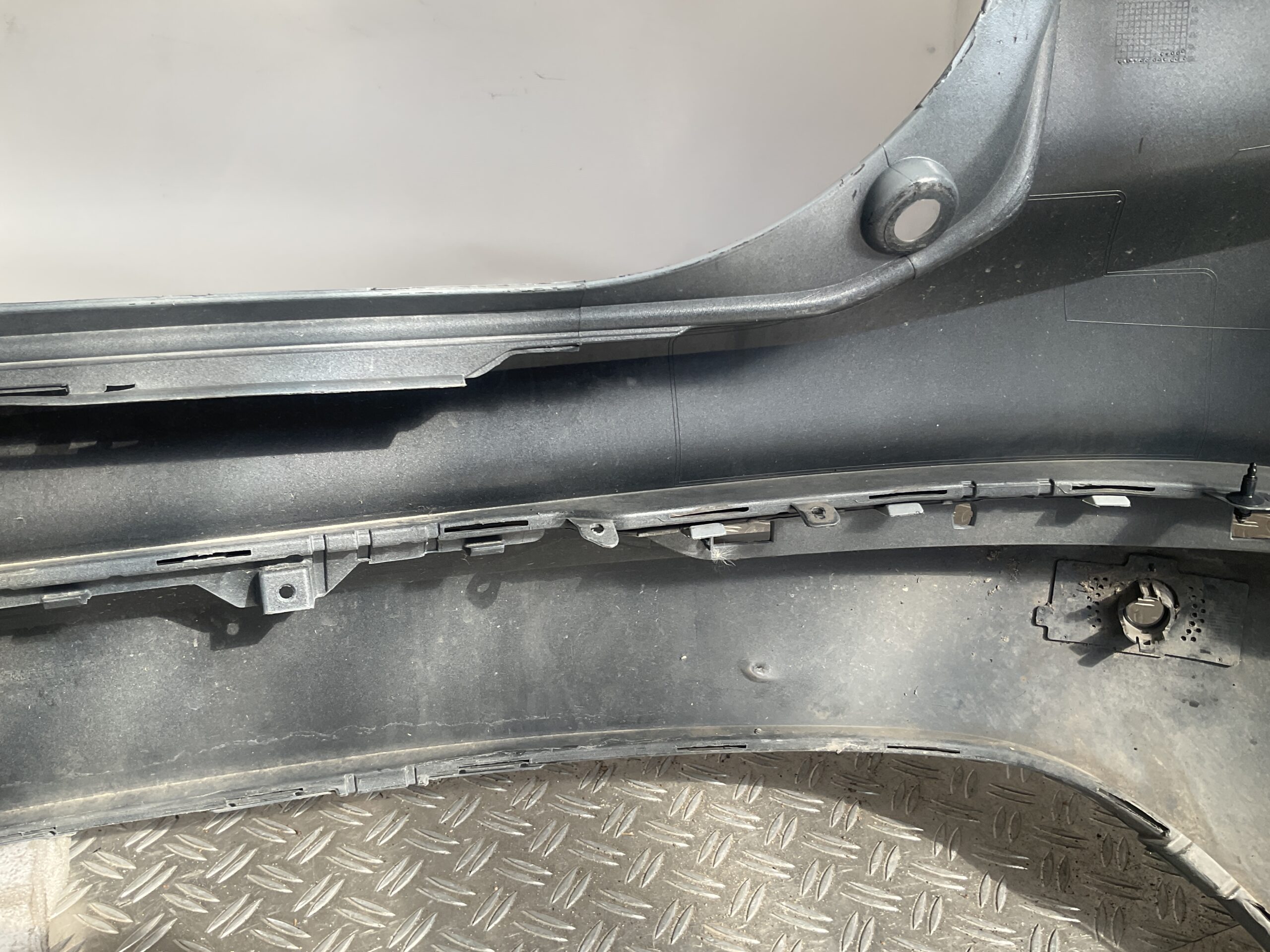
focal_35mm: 29
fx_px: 1064
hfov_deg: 61.7
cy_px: 476
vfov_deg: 48.2
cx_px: 635
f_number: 1.8
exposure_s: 1/394
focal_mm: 3
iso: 16
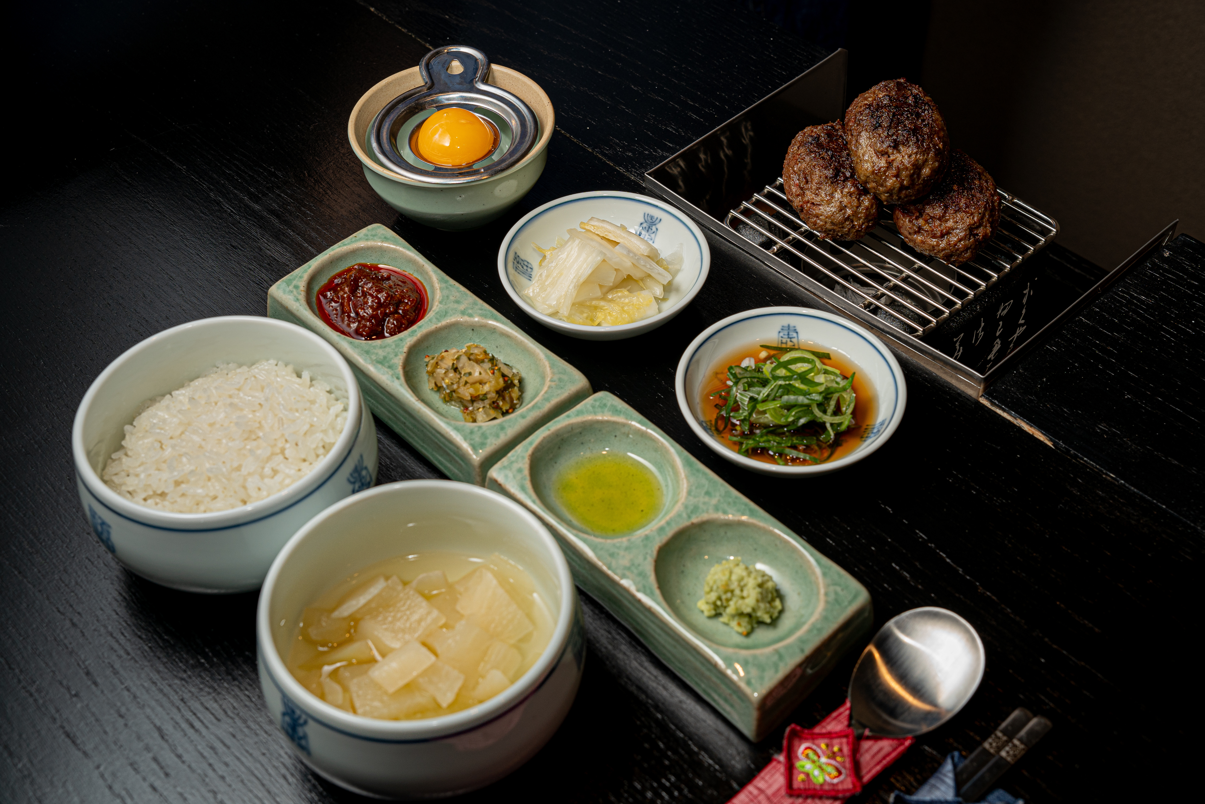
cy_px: 402
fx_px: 1570
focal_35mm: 47
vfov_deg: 28.7
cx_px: 602
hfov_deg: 42.0
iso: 200
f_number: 9
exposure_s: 1/200
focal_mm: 46.9
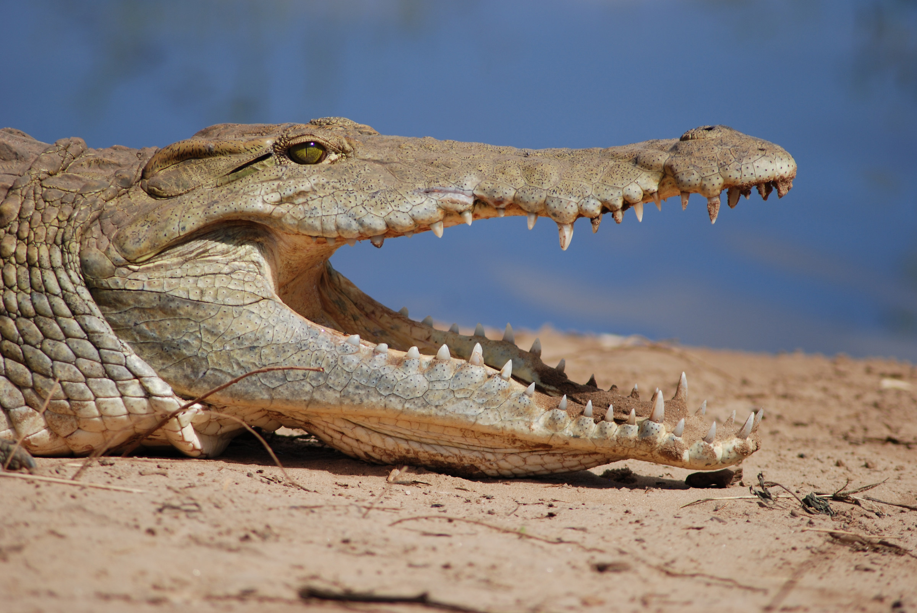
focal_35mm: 375
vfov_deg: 3.7
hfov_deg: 5.5
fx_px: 9562
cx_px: 458
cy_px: 306
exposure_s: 1/500
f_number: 5.3
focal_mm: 250
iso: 100
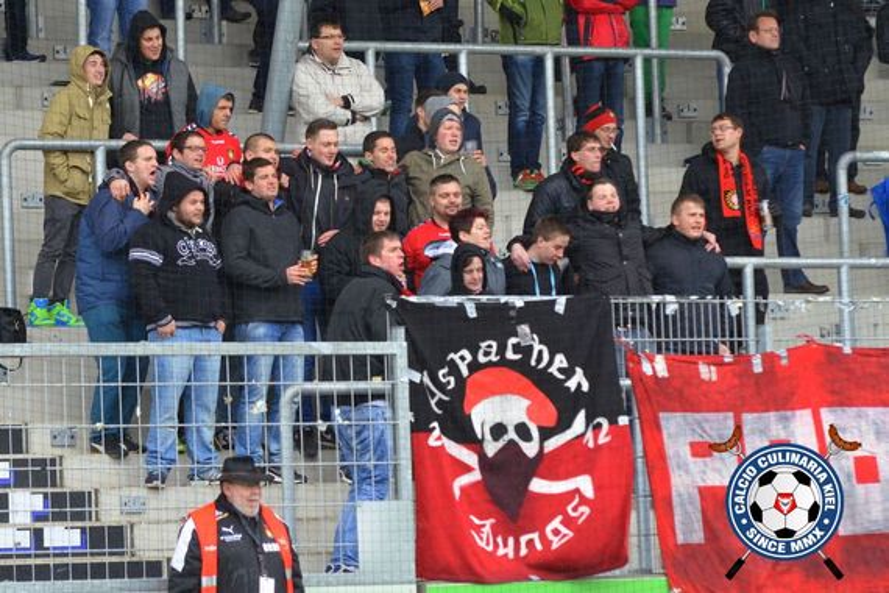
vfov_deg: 8.2
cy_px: 296
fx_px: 4148
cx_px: 444
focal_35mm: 168
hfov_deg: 12.2
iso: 1250
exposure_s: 1/1000
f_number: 4
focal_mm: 112
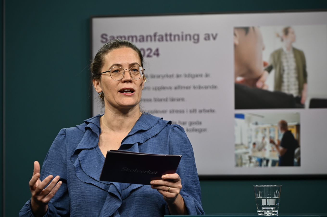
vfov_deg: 11.9
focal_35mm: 115
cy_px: 108
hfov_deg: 17.8
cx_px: 164
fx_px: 1044
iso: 180
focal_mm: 115
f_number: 4
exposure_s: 1/80
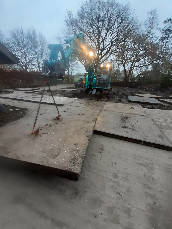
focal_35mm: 13
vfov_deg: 106.2
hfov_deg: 89.9
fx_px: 86
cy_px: 114
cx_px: 86
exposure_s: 1/100
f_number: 2.2
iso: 64
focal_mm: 1.13
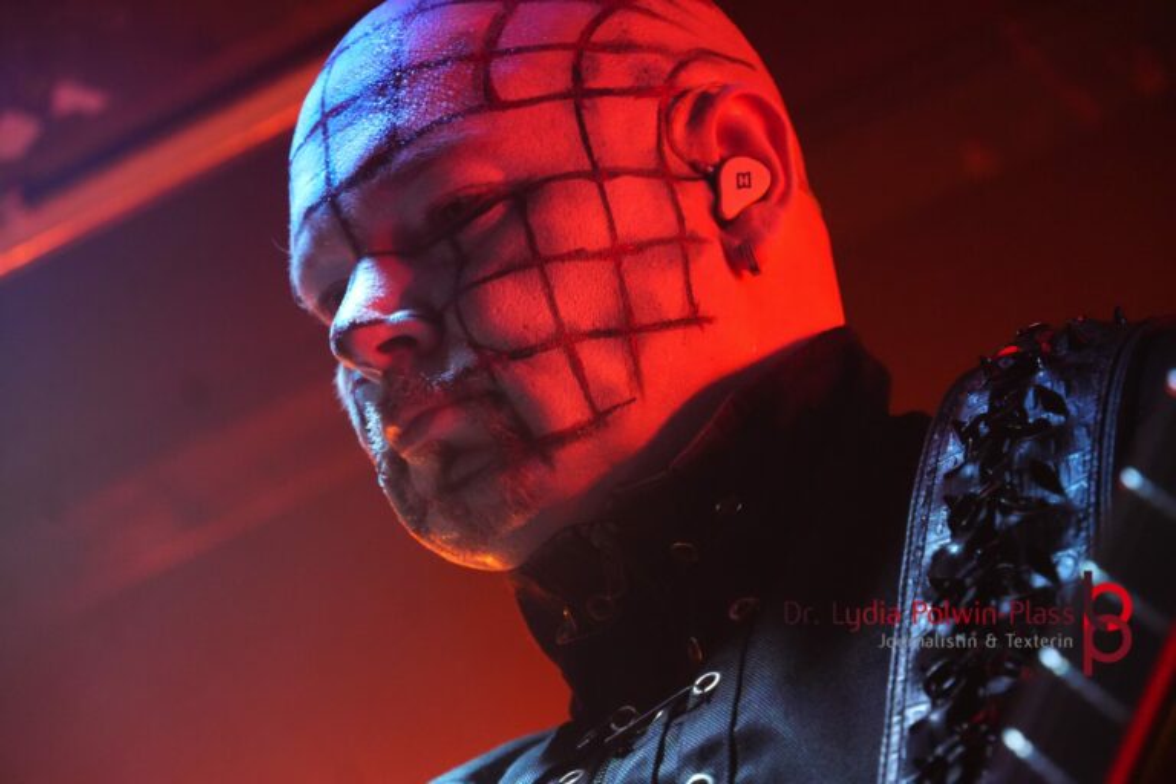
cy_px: 392
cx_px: 588
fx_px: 4214
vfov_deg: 10.6
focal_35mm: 129
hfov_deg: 15.9
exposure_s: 1/125
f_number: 5
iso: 6400
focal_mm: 86
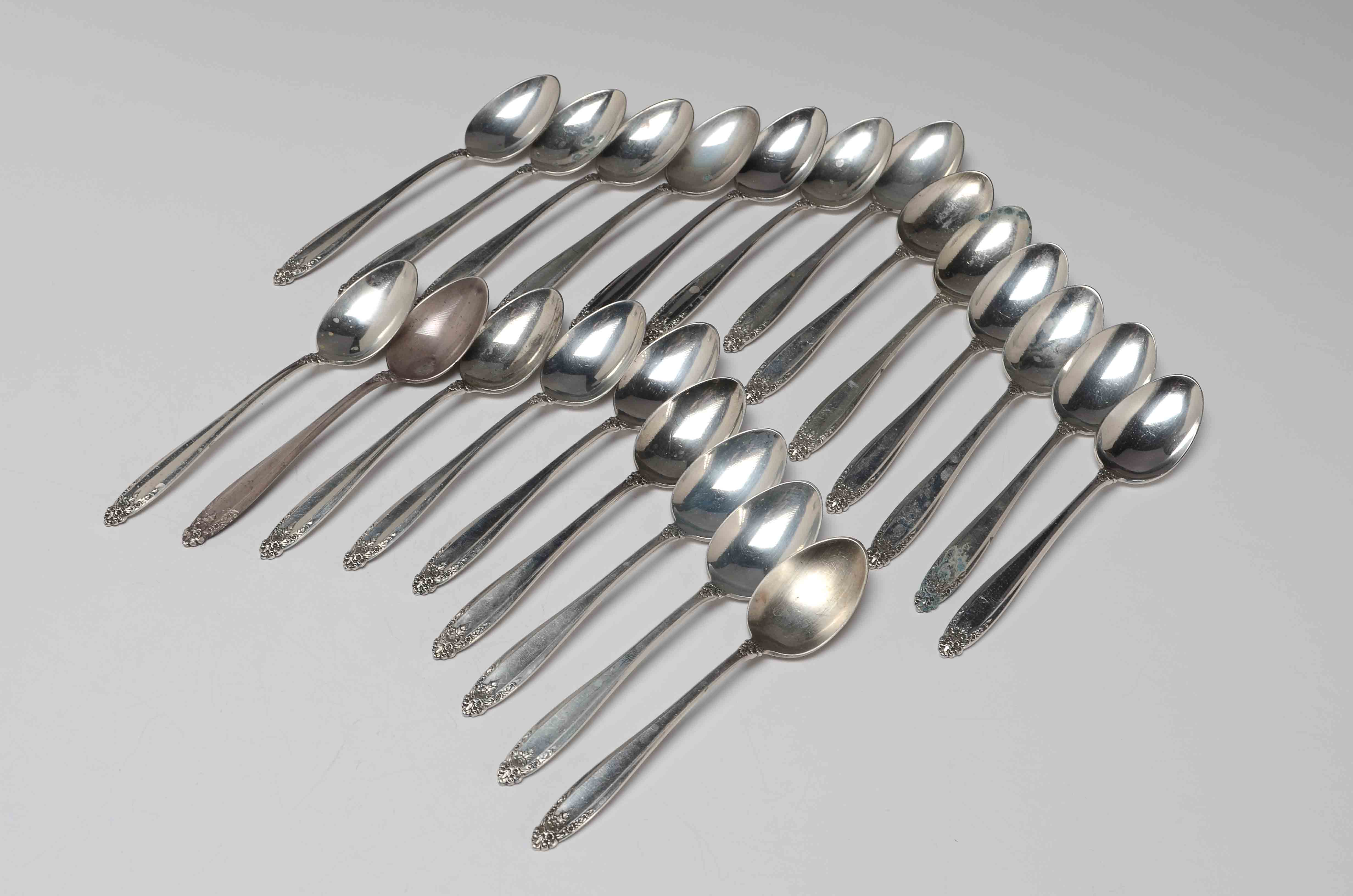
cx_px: 676
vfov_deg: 26.4
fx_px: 1913
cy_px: 448
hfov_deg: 39.0
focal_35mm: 51
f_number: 10
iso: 100
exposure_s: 1/80
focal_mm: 34
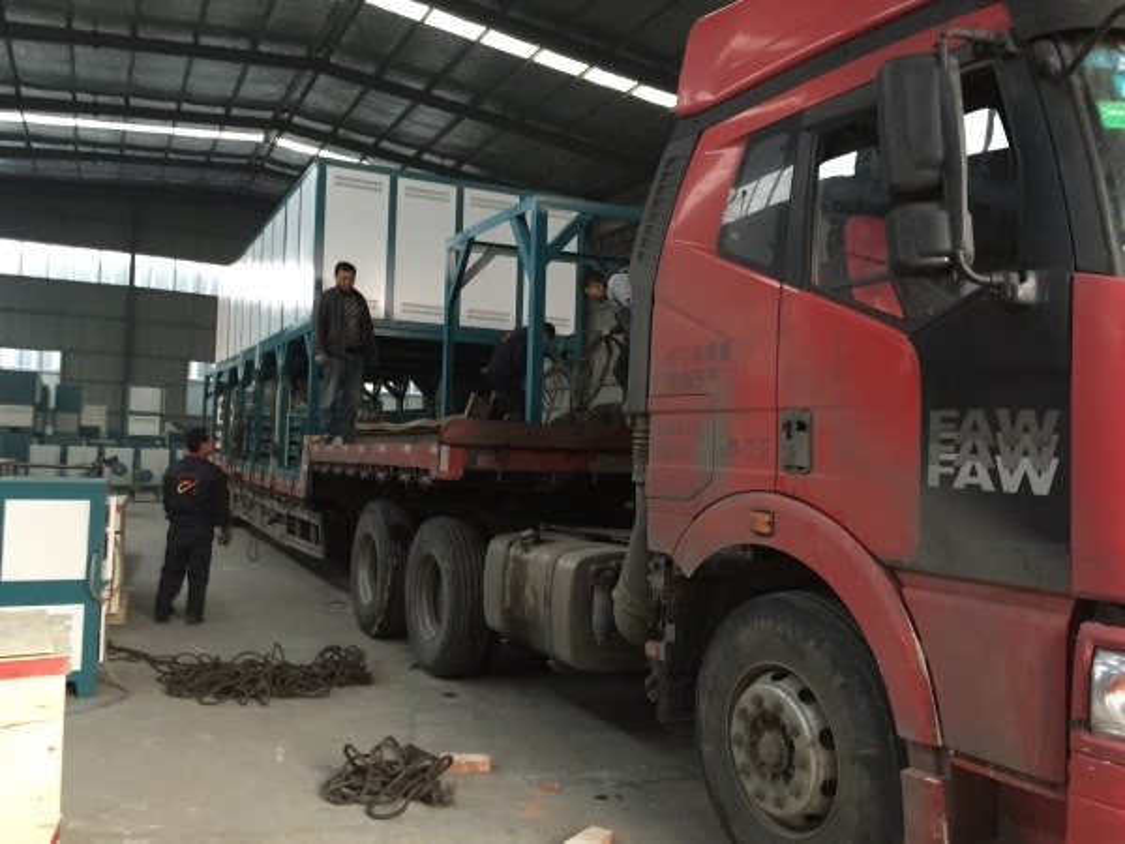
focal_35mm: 29
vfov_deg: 48.2
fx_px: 942
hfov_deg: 61.7
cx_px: 562
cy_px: 422
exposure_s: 1/8
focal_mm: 4.15
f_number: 2.2
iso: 160
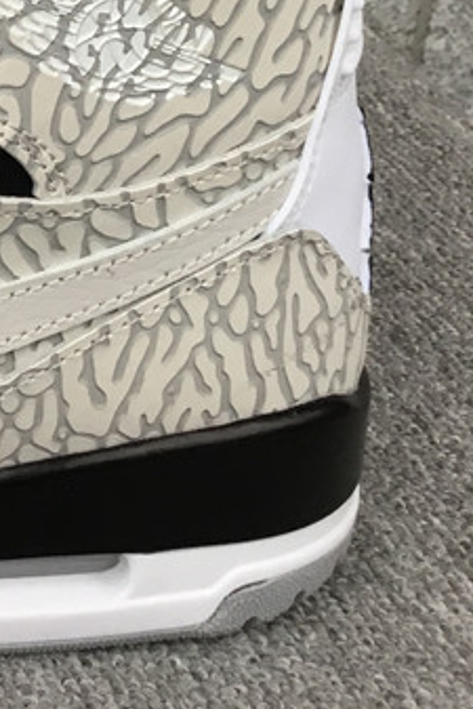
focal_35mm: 86
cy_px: 115
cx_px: -355
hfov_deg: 14.2
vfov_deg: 23.2
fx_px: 1693
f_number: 2.4
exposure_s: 1/33
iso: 25
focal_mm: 3.3
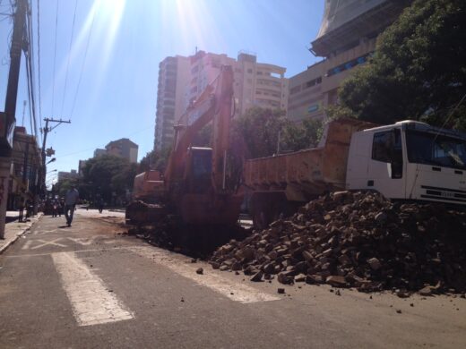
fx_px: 471
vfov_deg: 40.7
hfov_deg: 52.6
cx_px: 233
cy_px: 174
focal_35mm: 35
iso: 50
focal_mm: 4.28
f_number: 2.4
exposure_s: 1/2762
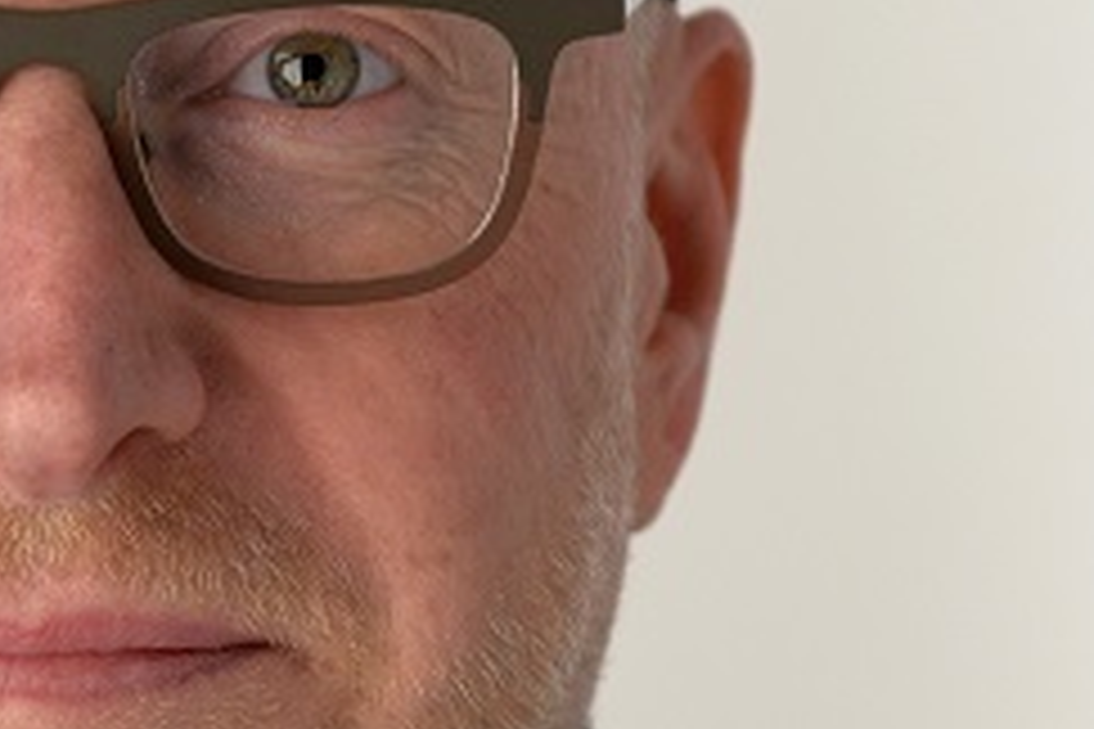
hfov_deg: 7.5
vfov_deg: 5.0
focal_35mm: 276
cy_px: 387
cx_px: 261
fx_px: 8387
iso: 1000
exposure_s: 1/100
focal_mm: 70
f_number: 3.5
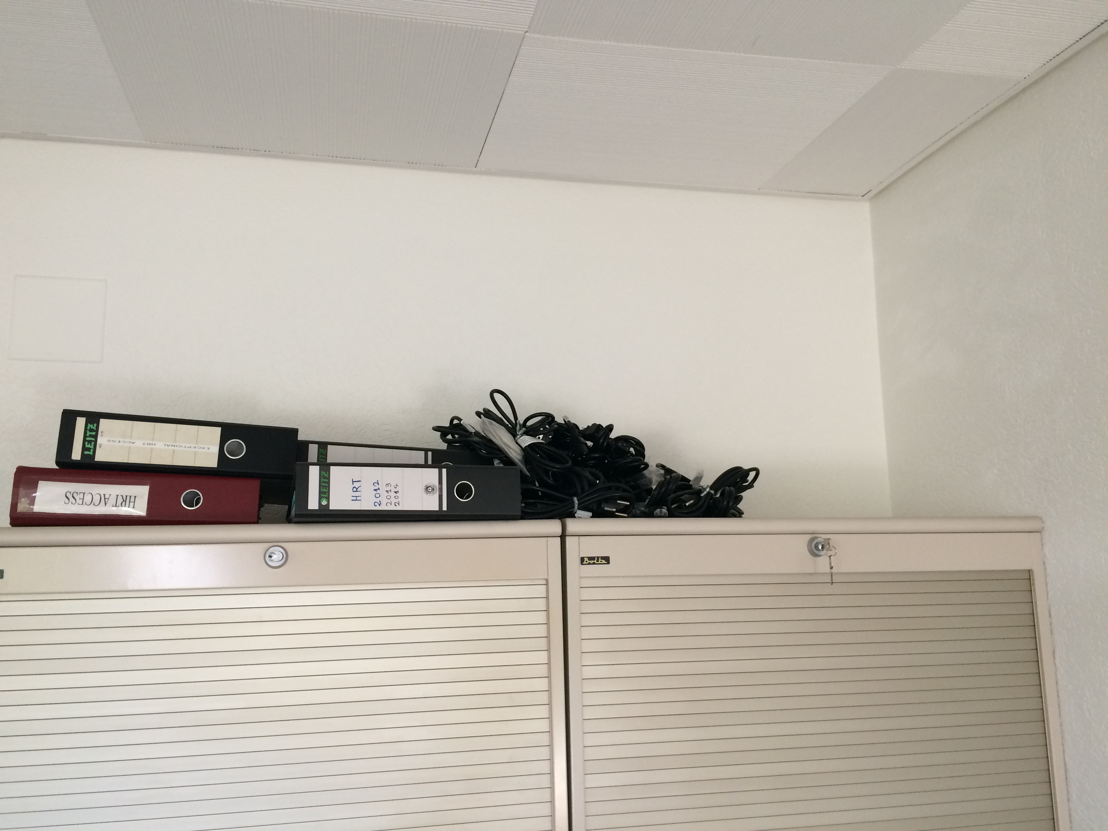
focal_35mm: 29
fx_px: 928
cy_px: 416
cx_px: 554
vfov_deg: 48.2
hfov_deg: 61.7
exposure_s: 1/30
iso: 40
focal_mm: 4.15
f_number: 2.2
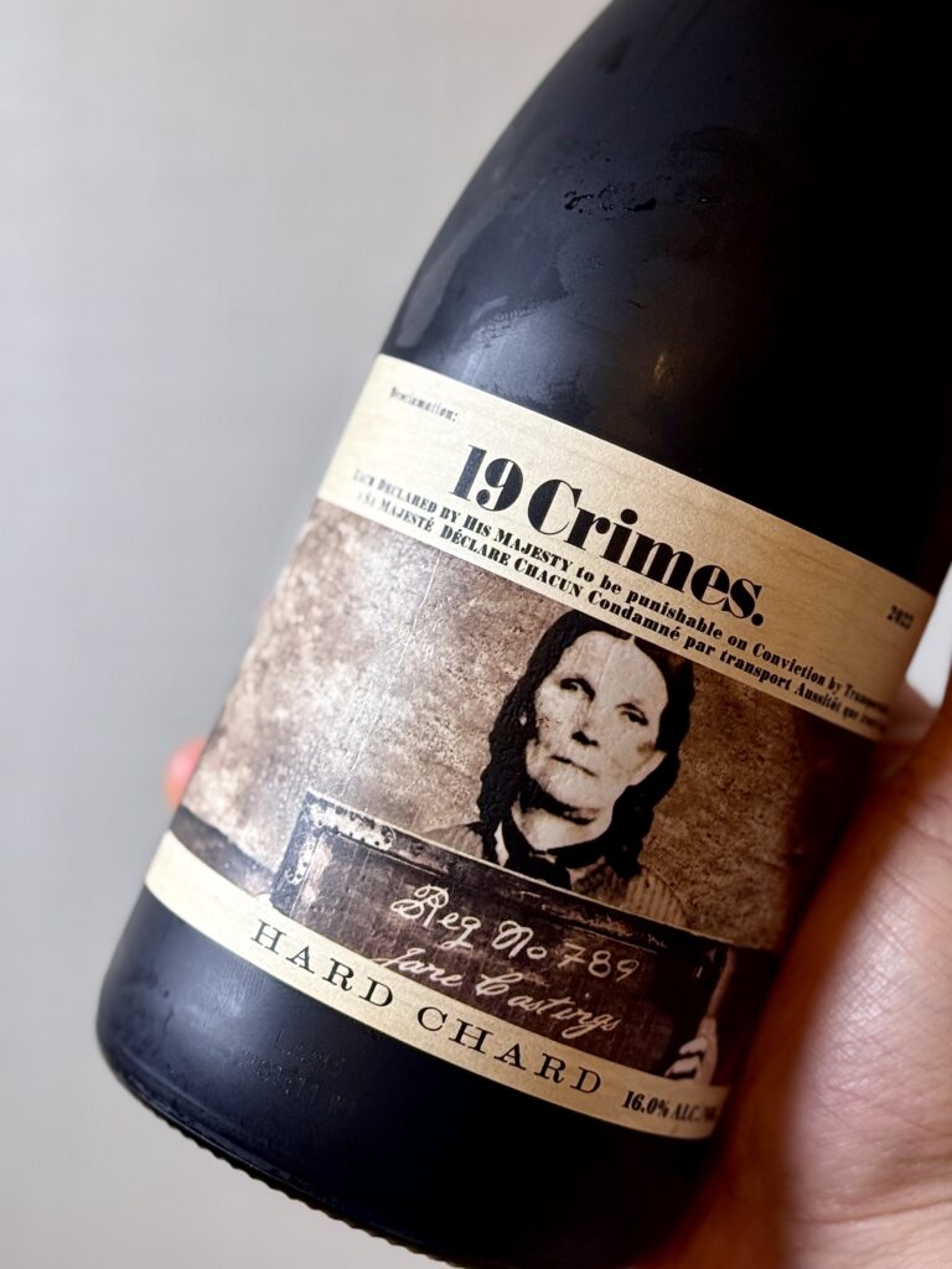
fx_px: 1760
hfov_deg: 30.3
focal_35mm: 48
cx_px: 476
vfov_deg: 39.7
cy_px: 634
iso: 64
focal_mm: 6.76
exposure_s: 1/120
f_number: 1.78
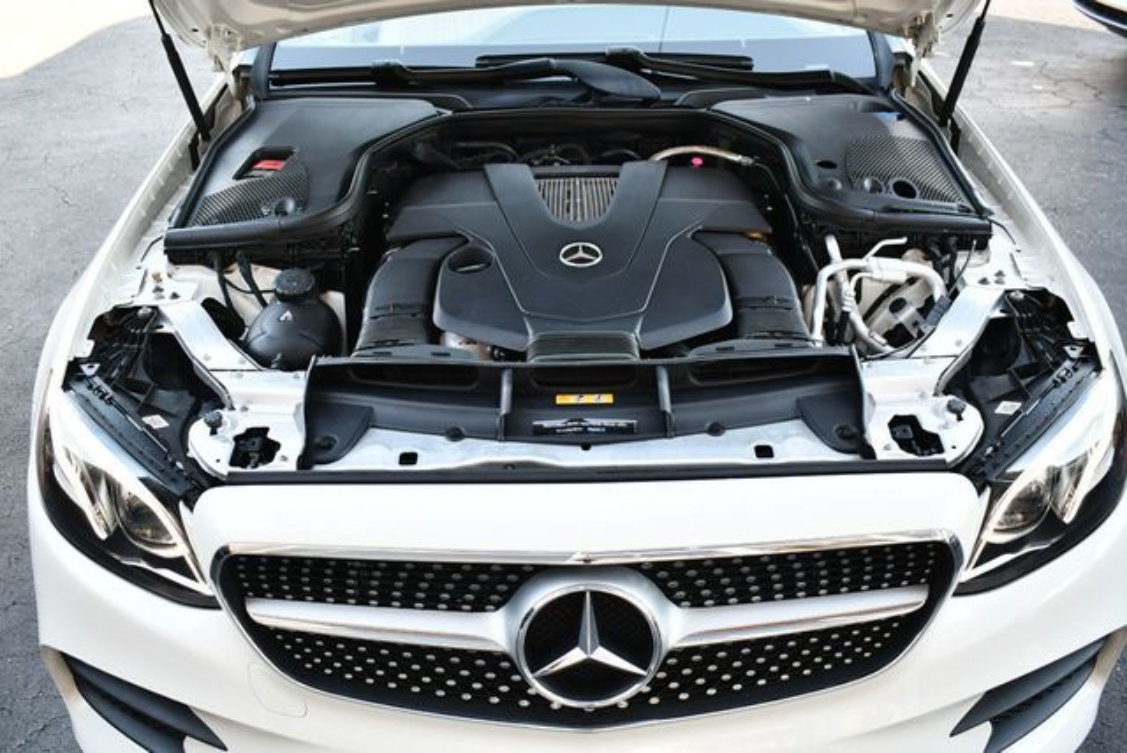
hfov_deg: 53.1
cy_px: 376
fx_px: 1128
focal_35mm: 36
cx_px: 564
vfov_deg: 36.9
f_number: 3.5
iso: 500
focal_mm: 18
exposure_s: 1/250
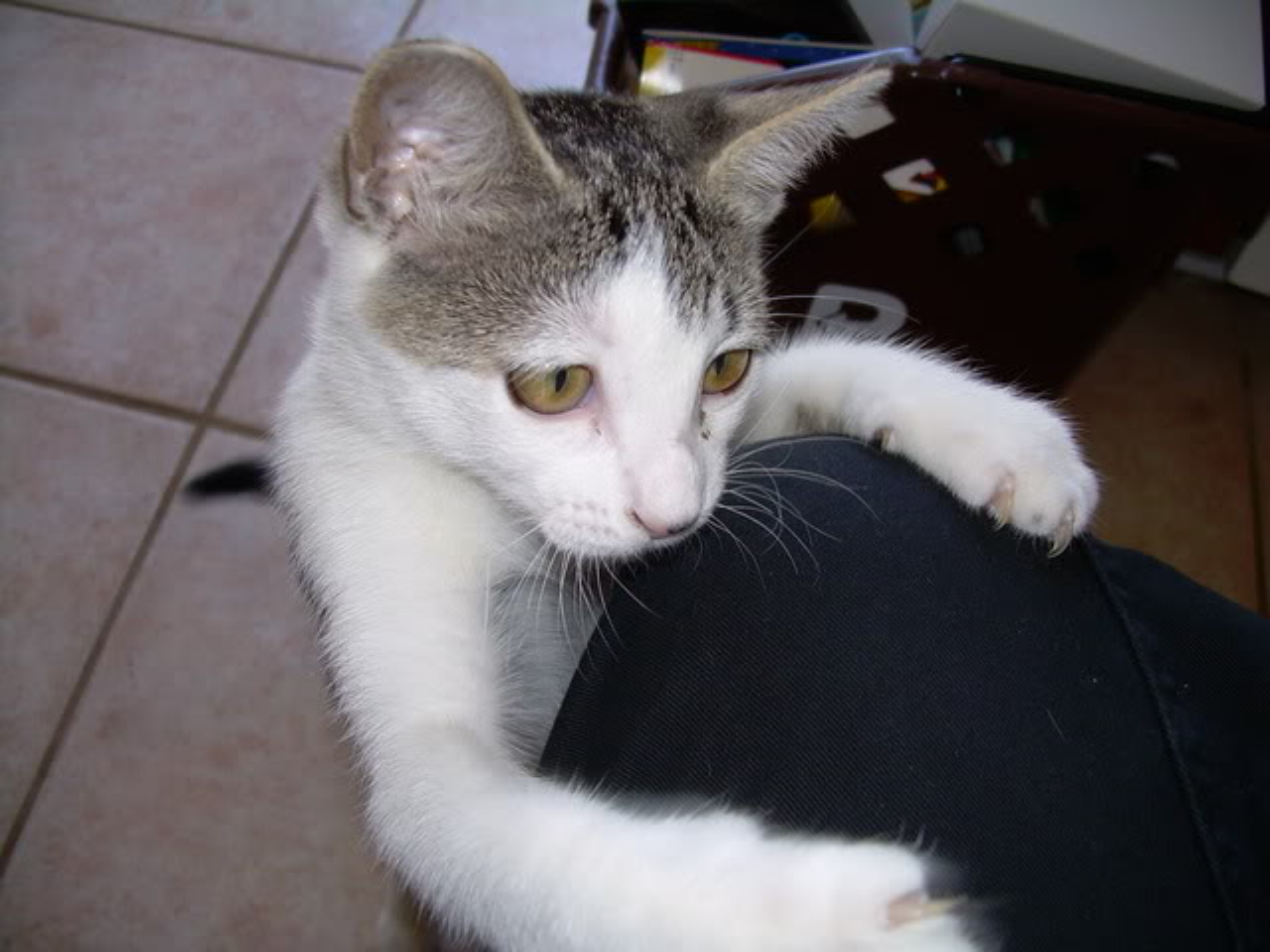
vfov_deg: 37.7
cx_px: 635
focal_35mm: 38
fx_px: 1394
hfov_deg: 49.0
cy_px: 476
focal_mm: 6.3
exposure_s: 1/60
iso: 50
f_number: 2.8
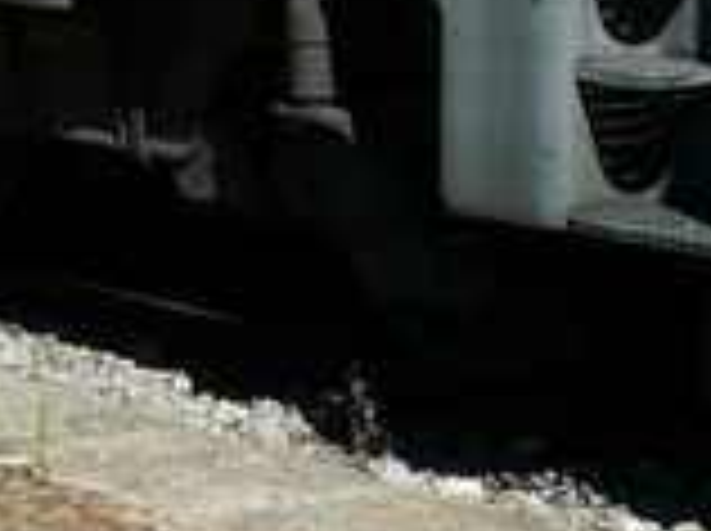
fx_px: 4286
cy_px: -544
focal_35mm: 209
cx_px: 261
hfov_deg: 9.5
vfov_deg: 6.8
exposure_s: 1/400
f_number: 5.6
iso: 100
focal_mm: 5.4
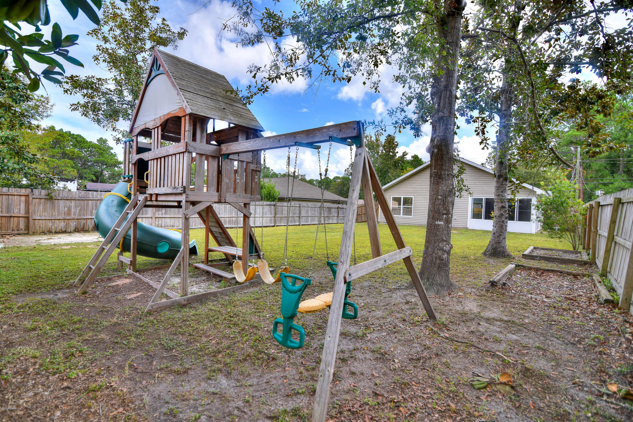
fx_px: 281
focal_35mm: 16
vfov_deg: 73.7
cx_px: 316
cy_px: 211
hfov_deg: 96.7
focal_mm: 16
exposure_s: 1/100
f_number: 5
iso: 64
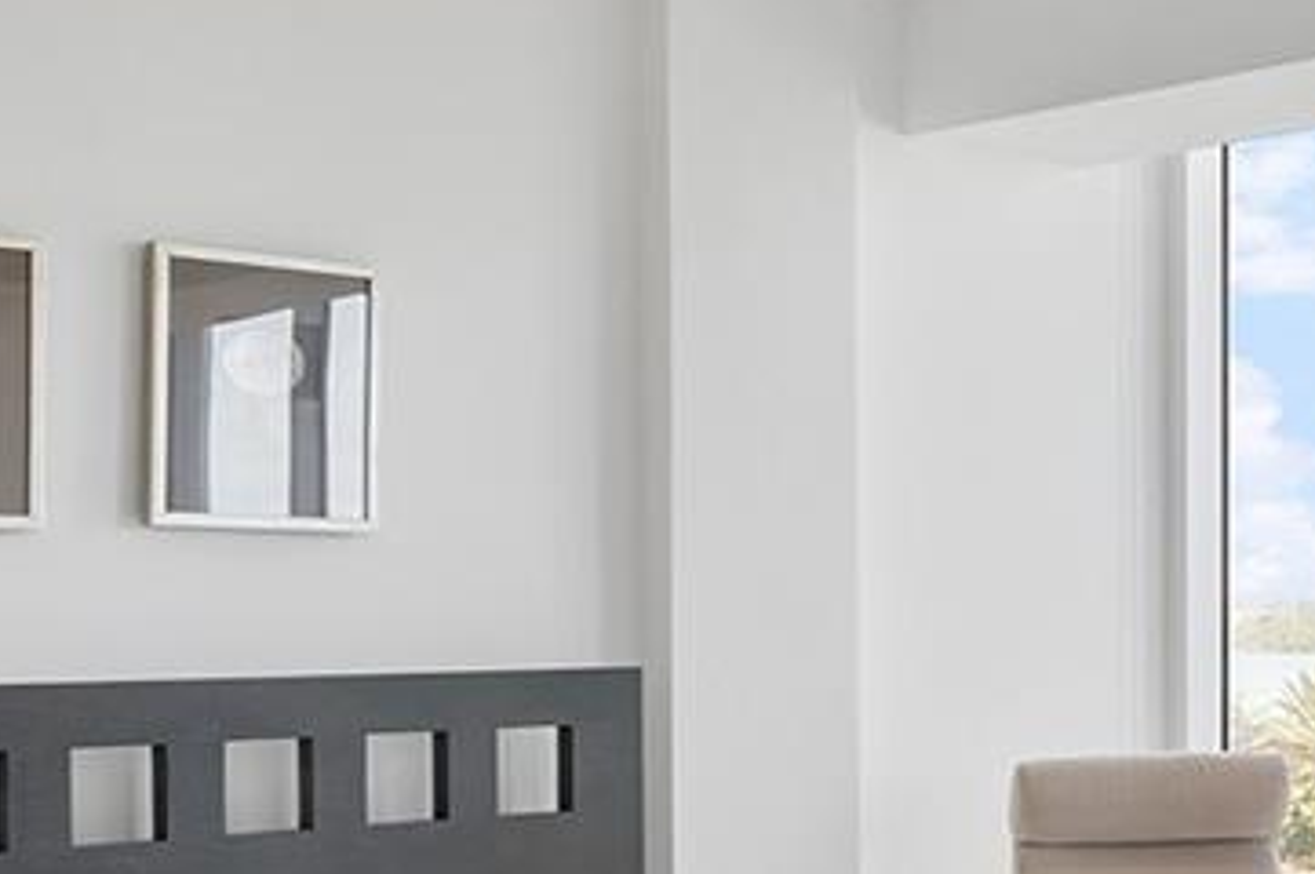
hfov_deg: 27.6
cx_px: 1137
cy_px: 561
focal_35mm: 71
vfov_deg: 19.1
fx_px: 2591
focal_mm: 16
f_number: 9
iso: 800
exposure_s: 1/30
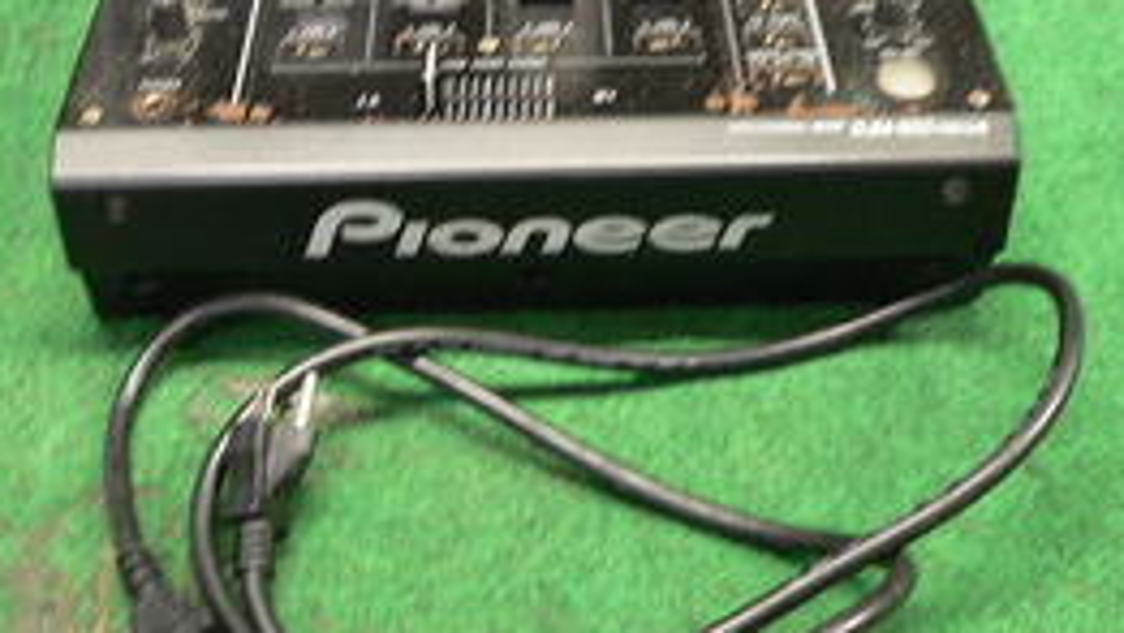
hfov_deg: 36.6
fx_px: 1699
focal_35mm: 57
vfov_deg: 20.9
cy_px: 153
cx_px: 543
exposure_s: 1/8
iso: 200
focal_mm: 6
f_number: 2.8
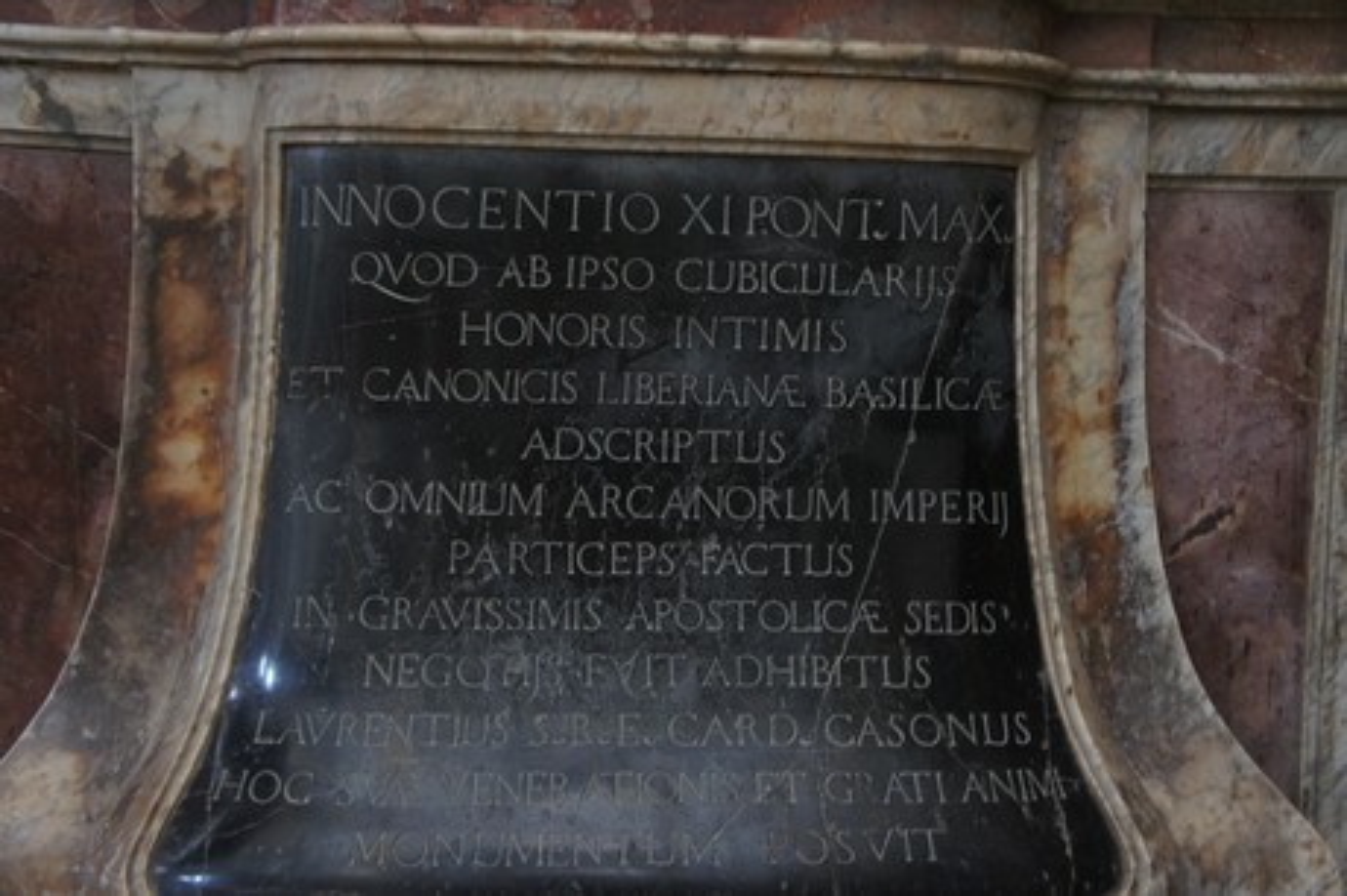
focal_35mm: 40
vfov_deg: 33.0
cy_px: 448
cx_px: 674
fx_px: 1514
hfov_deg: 48.0
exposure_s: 1/5
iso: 1600
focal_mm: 27
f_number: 4
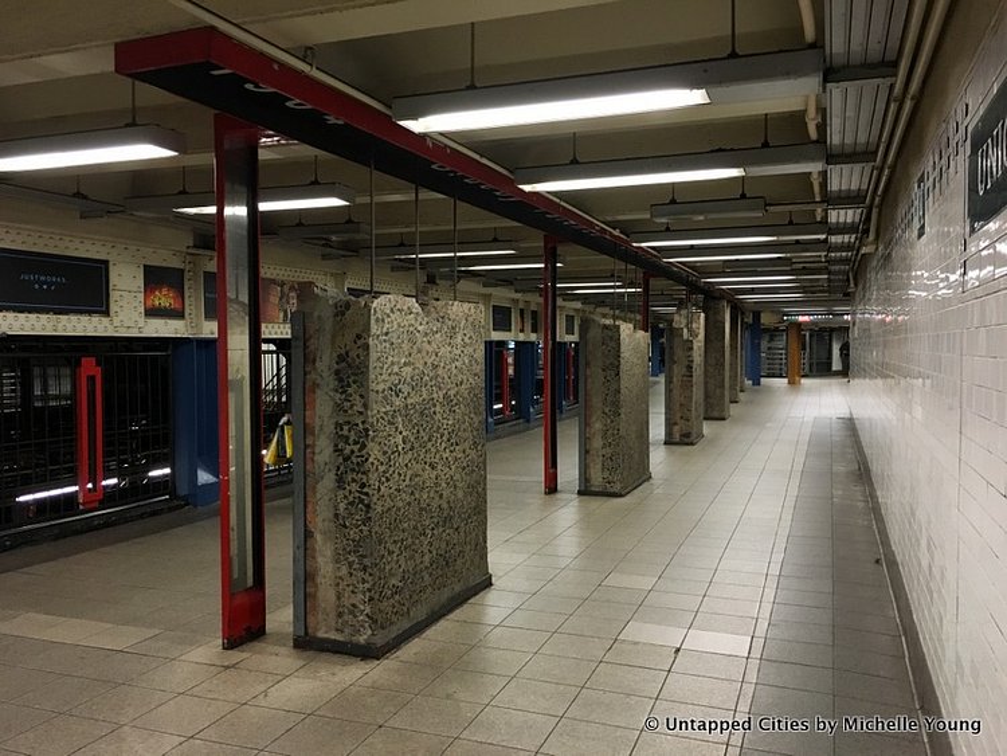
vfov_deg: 48.3
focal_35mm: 29
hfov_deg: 61.6
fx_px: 844
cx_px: 504
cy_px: 378
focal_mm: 4.15
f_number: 2.2
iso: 200
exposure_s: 1/30
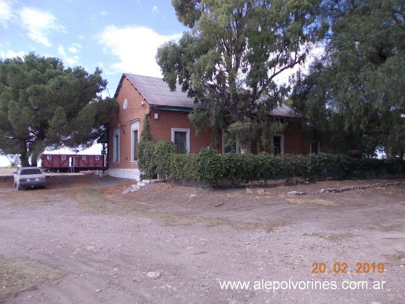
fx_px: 327
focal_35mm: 28
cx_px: 202
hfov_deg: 63.5
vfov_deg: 49.7
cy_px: 152
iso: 80
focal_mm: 4
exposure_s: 1/160
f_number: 5.4
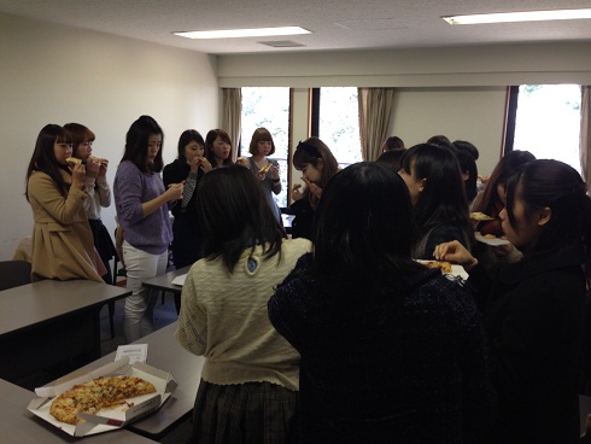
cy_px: 222
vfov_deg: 43.0
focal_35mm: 33
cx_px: 296
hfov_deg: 55.3
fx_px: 564
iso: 64
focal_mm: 4.12
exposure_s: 1/24
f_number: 2.4
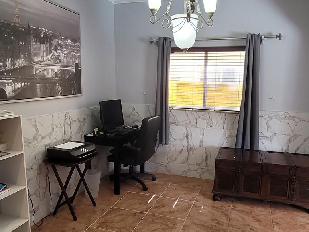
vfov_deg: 51.3
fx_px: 241
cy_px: 126
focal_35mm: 27
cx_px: 163
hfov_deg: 65.3
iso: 125
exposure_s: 1/60
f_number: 2.2
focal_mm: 2.2
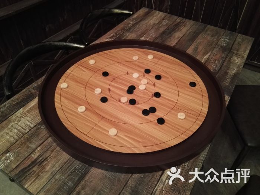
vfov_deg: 48.2
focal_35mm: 29
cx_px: 130
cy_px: 98
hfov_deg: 61.7
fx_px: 218
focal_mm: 3.8
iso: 400
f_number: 2
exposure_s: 1/20
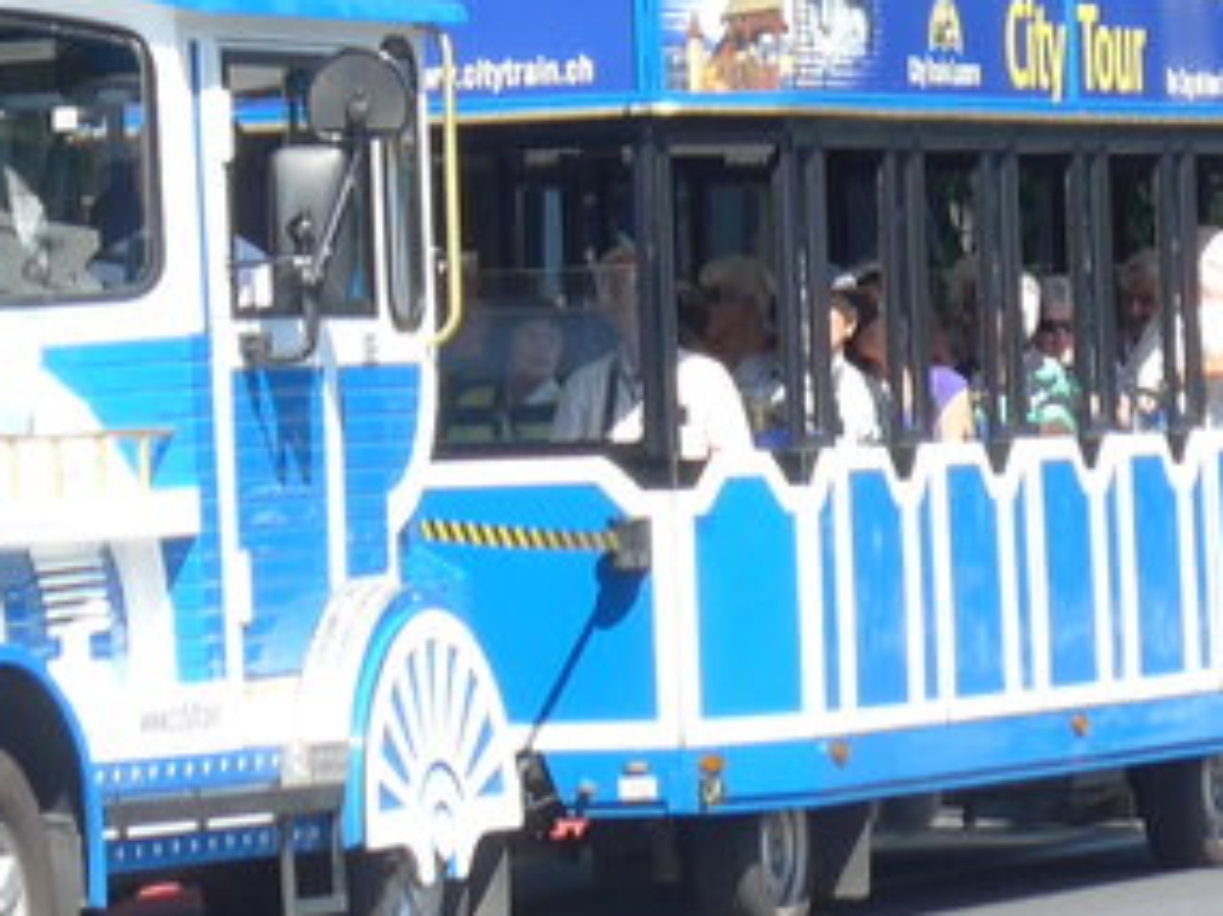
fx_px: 12714
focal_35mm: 360
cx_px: 311
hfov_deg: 5.5
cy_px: -379
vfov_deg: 4.1
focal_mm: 17
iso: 80
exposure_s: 1/200
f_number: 4.5
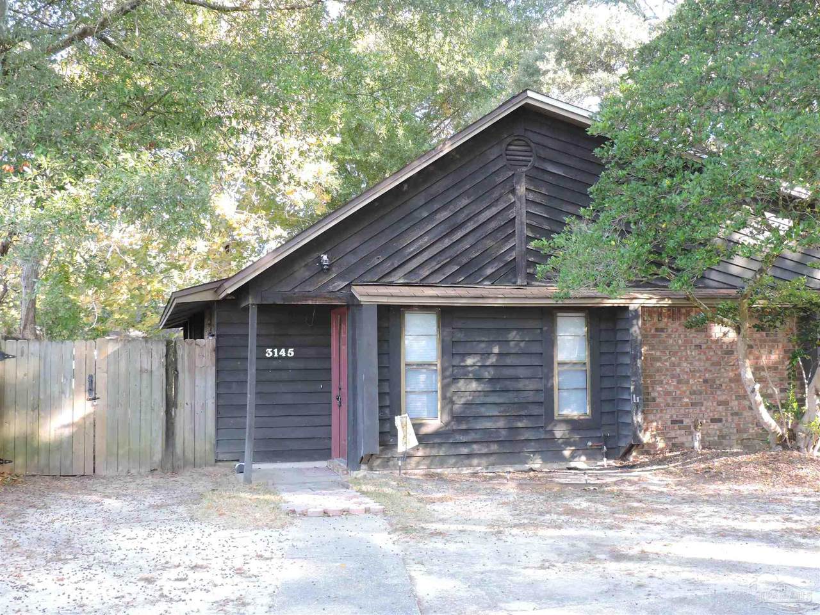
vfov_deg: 36.0
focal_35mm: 40
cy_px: 308
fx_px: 948
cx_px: 410
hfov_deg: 46.8
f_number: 3.3
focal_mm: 7.1
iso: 640
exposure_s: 1/200
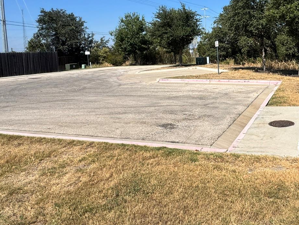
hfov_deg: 54.4
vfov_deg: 44.5
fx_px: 268
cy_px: 68
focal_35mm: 31
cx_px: 239
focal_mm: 2.22
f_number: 2.2
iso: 40
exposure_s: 1/2770
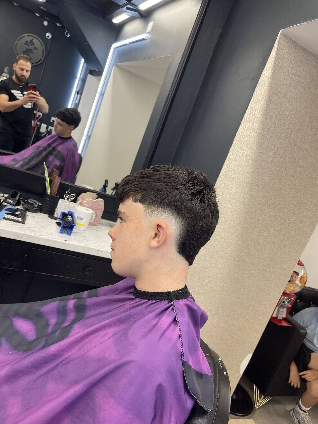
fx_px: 306
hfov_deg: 54.9
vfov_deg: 69.4
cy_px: 212
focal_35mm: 25
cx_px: 159
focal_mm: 5.1
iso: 64
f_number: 1.6
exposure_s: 1/100
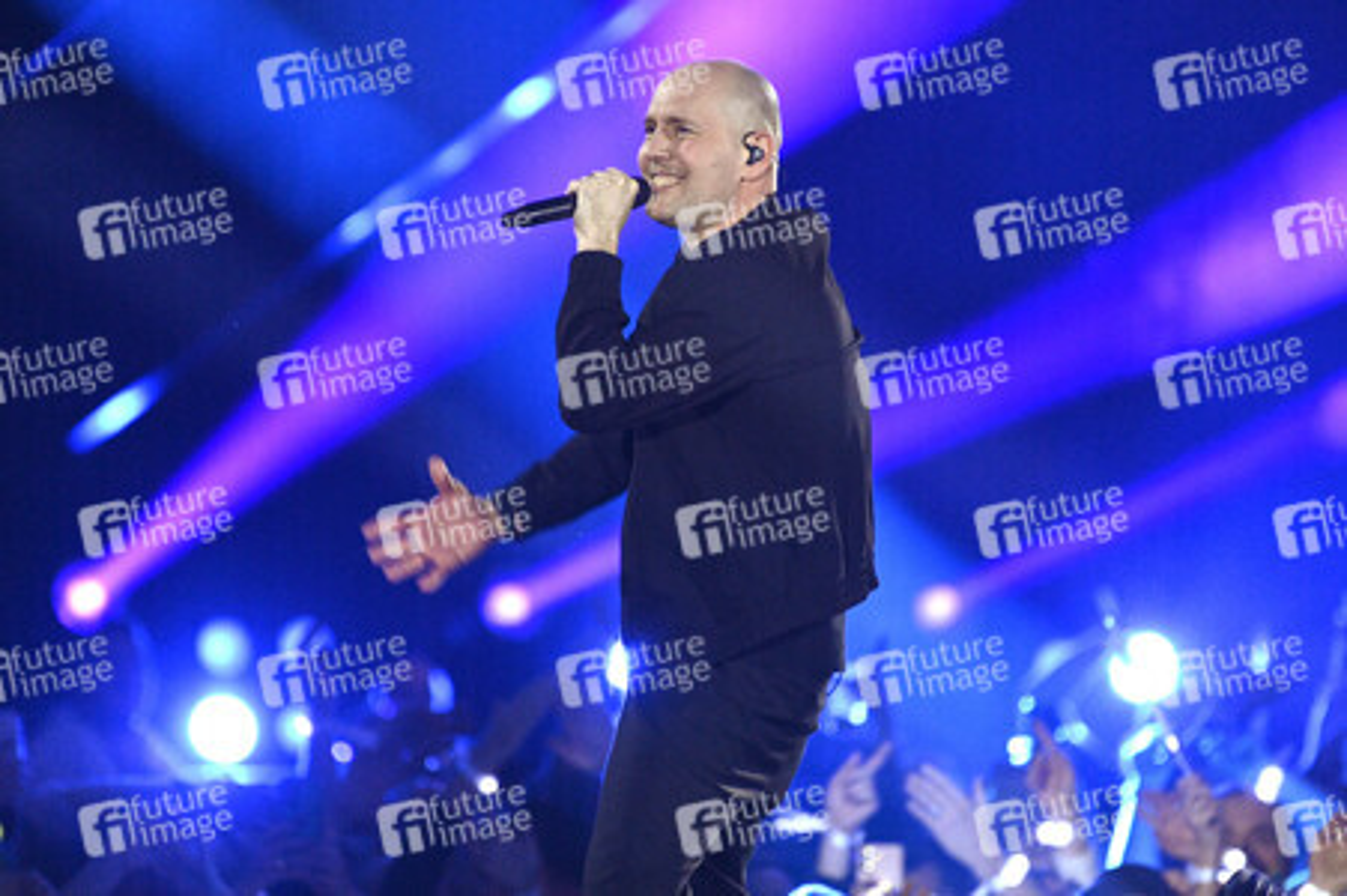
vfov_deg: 2.7
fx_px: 18694
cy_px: 448
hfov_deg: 4.1
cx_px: 674
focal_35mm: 500
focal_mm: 500
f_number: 5.6
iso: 16000
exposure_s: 1/200
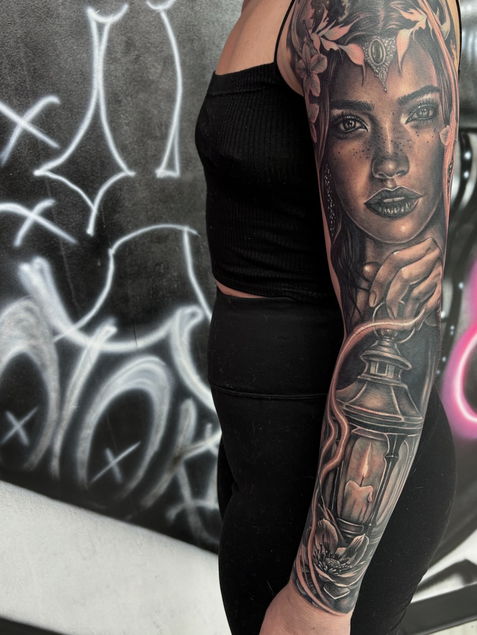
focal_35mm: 35
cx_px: 301
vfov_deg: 52.6
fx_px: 643
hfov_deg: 40.4
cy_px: 299
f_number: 1.6
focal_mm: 5.96
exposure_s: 1/60
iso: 80
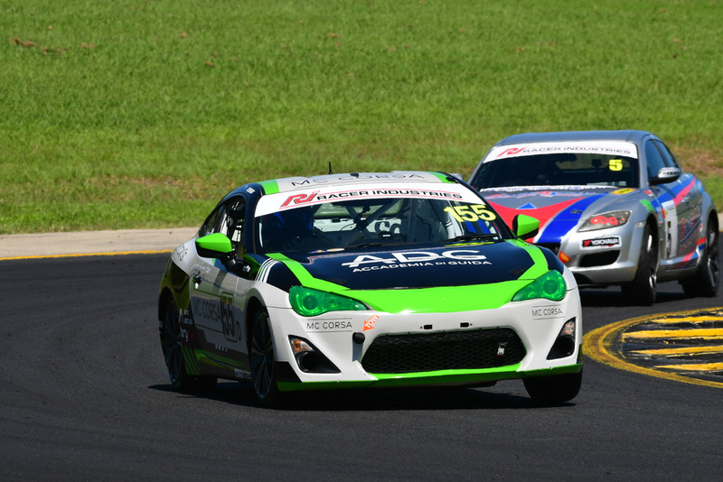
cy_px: 241
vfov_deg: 3.2
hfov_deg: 4.7
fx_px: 8739
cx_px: 362
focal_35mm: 435
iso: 320
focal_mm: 290
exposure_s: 1/640
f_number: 11
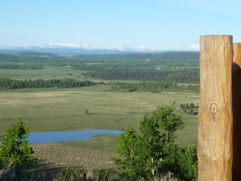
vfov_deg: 20.4
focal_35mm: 72
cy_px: 90
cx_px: 120
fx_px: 501
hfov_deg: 27.0
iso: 100
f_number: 4.5
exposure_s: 1/500
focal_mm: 11.9
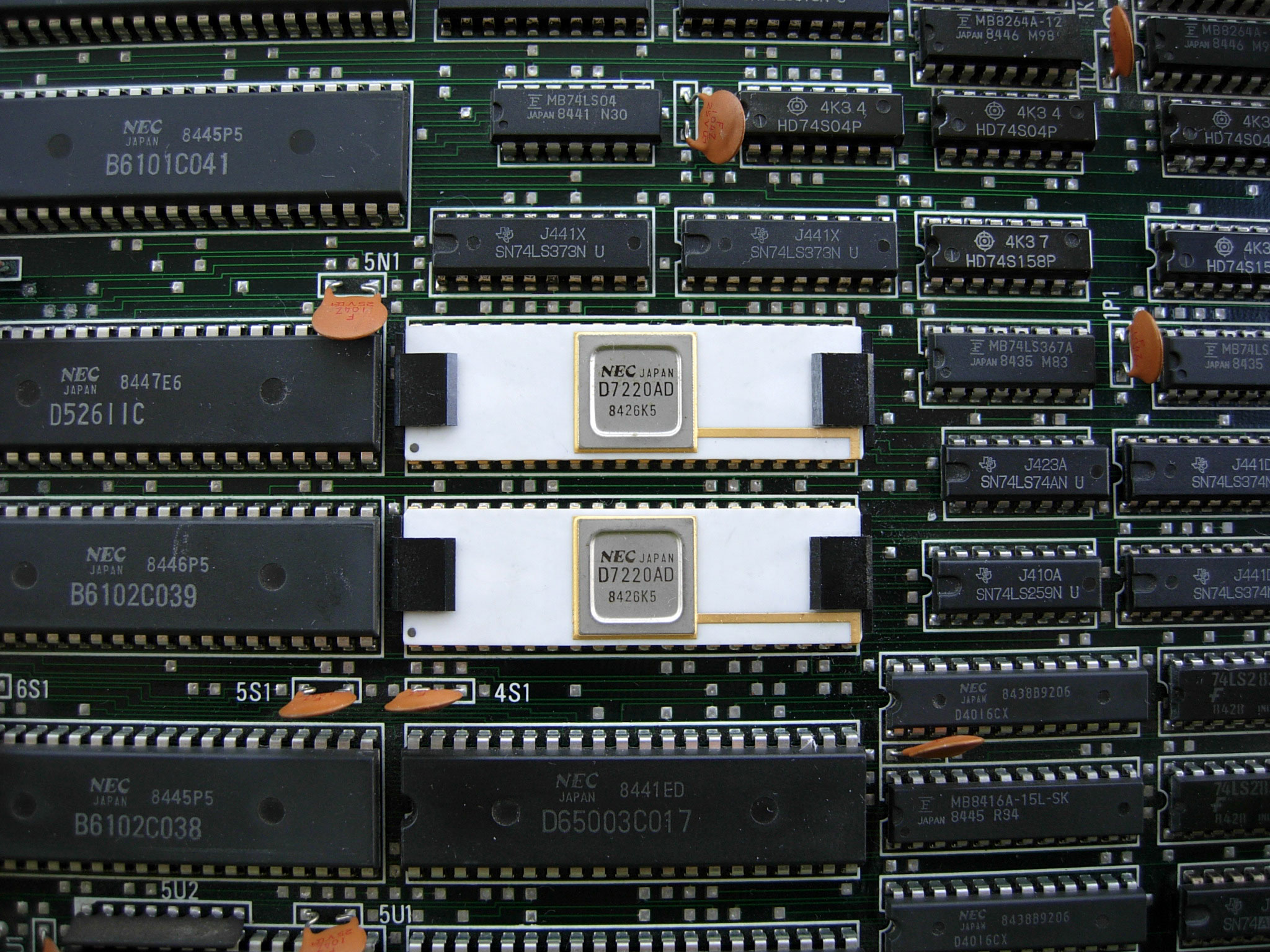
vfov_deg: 39.7
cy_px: 476
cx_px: 635
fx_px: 1321
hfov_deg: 51.4
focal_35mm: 36
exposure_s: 1/45.2
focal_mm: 7.5
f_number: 2.7
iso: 50
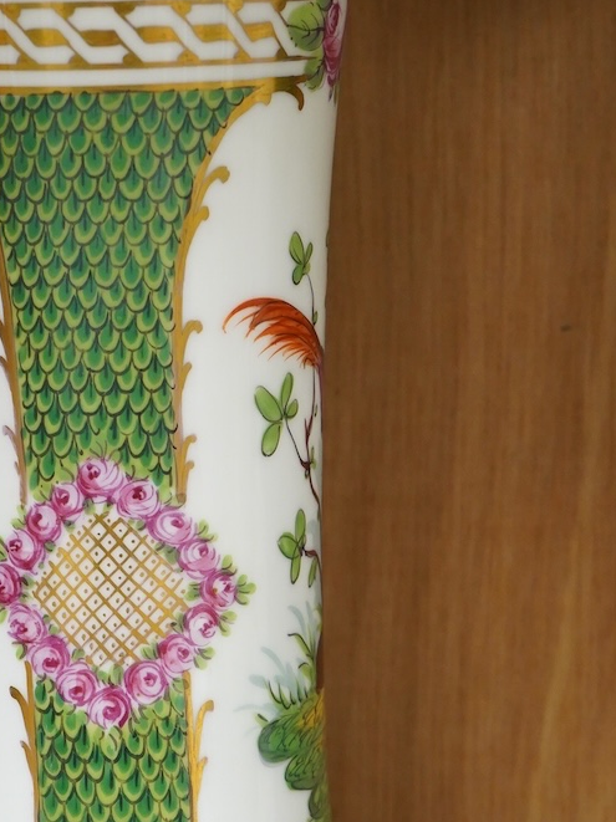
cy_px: 509
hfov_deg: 14.7
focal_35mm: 100
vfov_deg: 19.6
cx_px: 157
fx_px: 2375
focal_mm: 40
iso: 2500
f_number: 7.1
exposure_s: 1/80
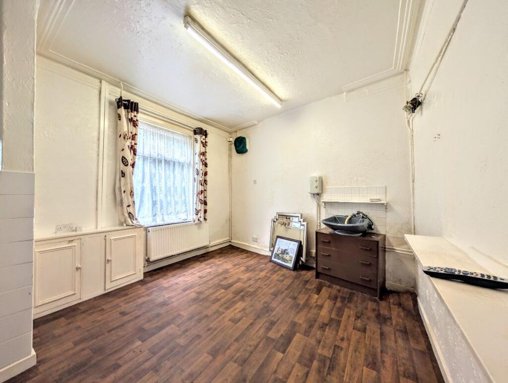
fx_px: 176
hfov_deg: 110.5
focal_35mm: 12
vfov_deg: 94.6
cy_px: 192
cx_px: 254
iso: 49
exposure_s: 1/102
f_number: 1.7
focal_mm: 2.02
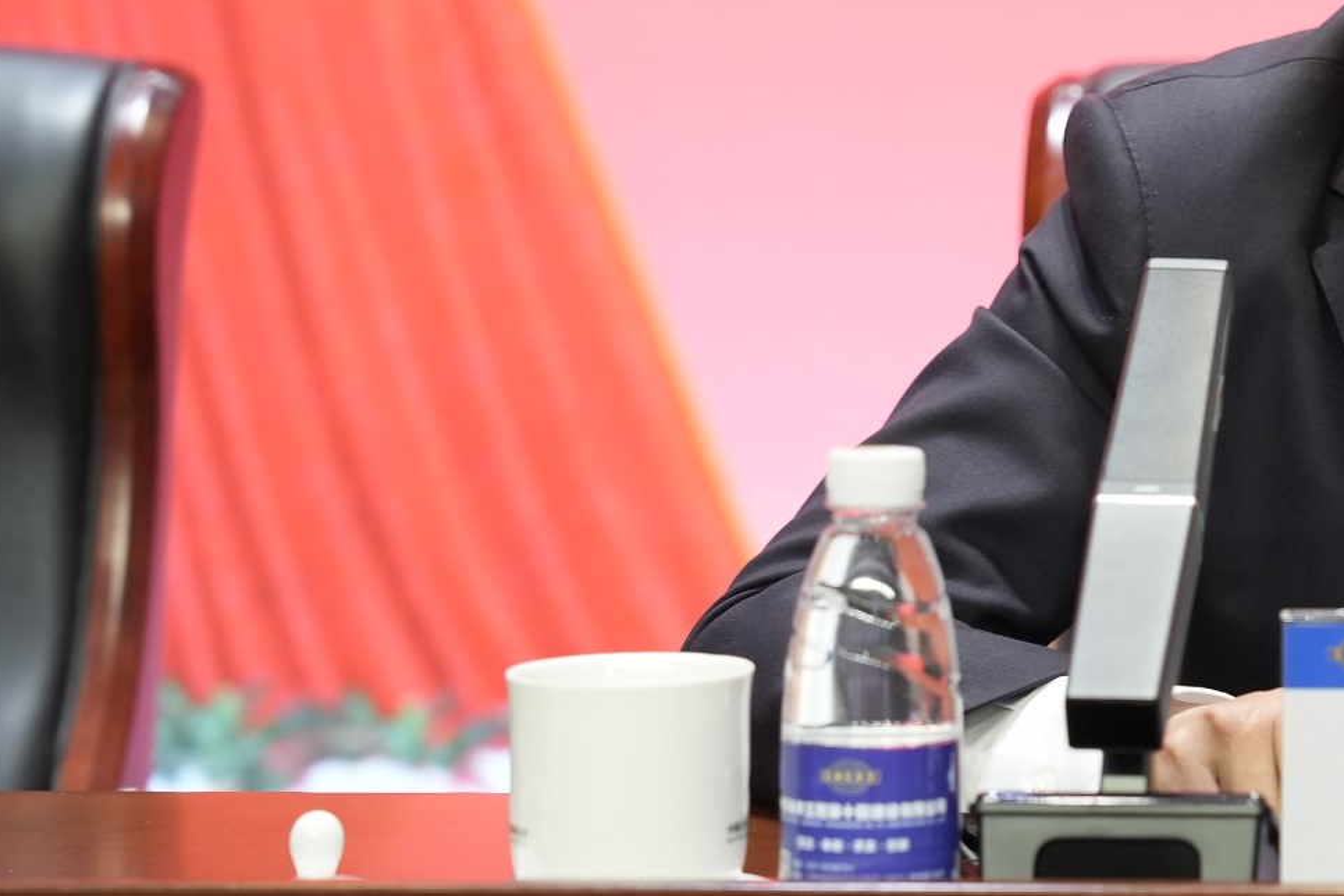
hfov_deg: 12.9
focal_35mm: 155
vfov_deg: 8.8
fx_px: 5786
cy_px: 153
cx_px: 1593
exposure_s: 1/125
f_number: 3.2
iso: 800
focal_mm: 65
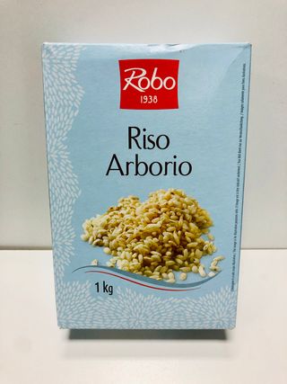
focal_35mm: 28
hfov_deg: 49.7
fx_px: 310
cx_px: 144
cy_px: 192
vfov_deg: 63.5
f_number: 1.8
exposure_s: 1/33
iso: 25
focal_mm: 4
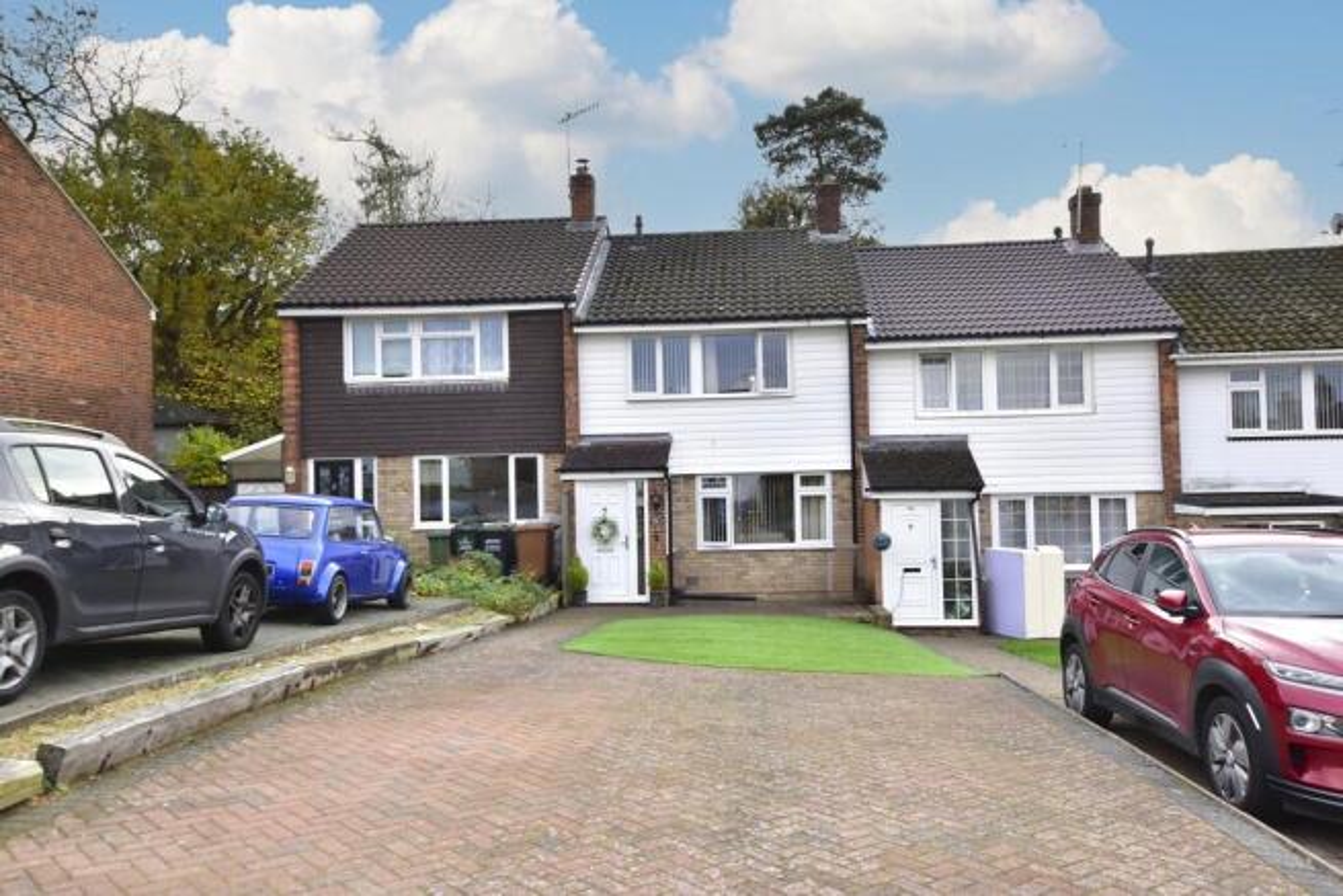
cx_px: 672
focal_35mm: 28
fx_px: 1063
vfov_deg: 45.7
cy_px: 448
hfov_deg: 64.5
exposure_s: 1/160
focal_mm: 19
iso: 640
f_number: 8
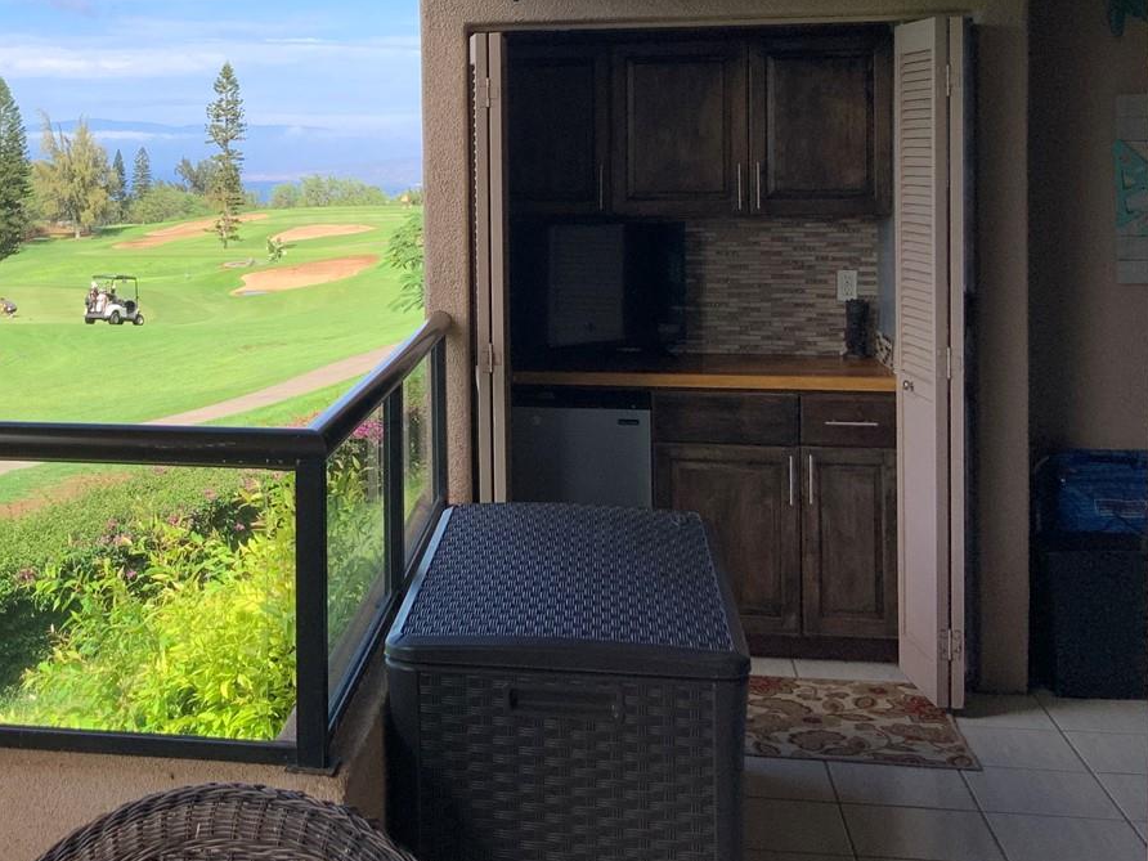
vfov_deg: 27.5
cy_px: 190
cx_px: 266
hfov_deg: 35.9
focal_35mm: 52
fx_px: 1725
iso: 16
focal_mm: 3
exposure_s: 1/898
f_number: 1.8
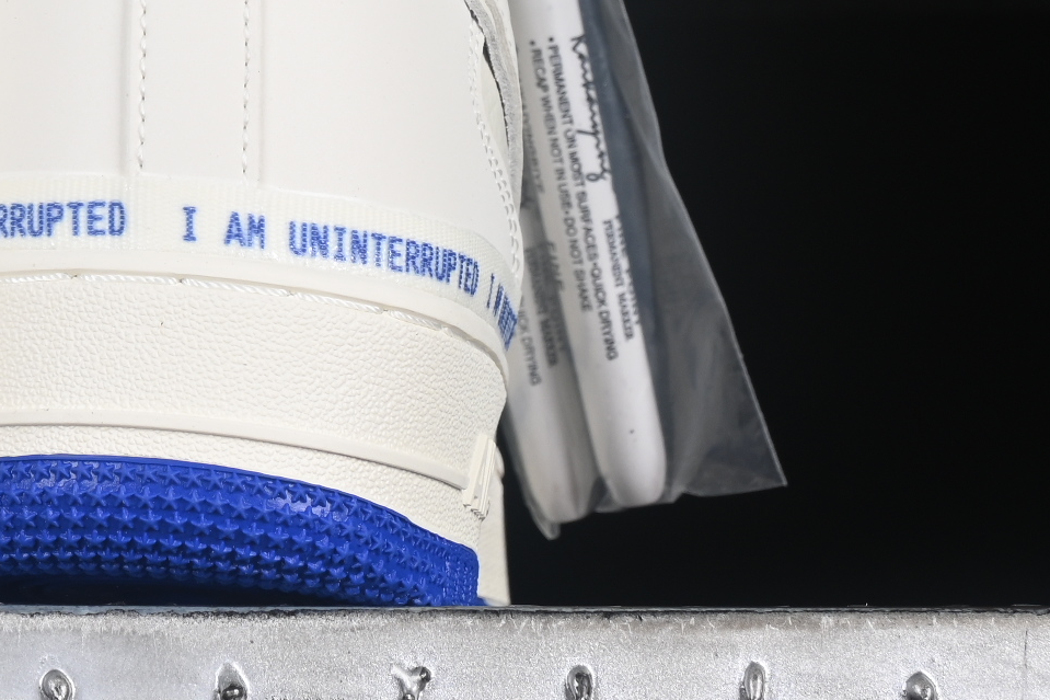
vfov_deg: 6.5
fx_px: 6094
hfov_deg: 9.7
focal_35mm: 209
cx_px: -195
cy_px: -19
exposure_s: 1/100
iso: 160
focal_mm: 48
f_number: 8
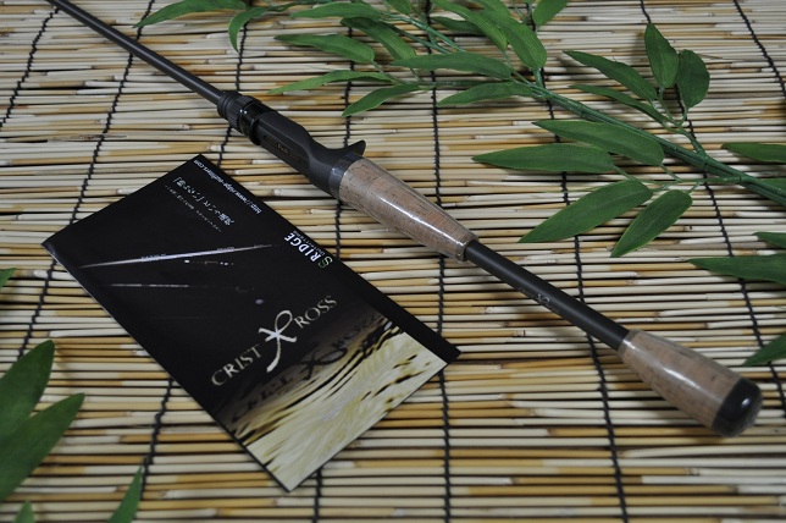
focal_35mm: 42
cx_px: 393
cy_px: 262
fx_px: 916
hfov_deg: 46.4
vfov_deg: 31.8
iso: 800
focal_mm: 28
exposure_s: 1/60
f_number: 5
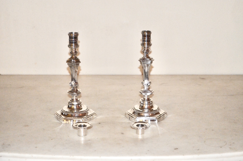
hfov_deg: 26.0
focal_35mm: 78
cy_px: 80
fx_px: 525
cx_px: 122
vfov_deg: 17.4
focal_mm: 52
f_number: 5.6
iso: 3200
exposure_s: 1/60
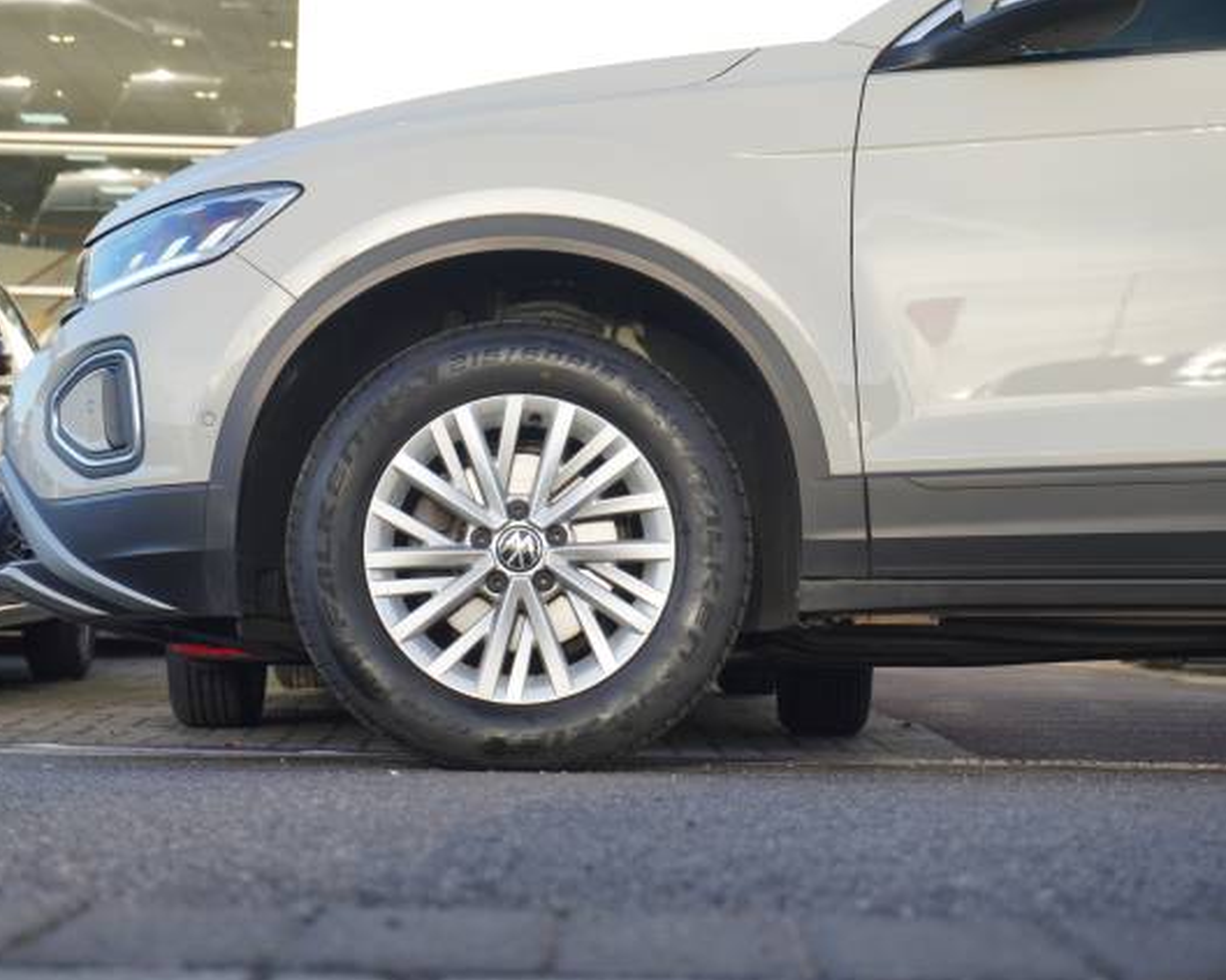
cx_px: 503
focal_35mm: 77
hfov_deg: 24.9
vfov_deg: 20.0
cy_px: 489
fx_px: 2778
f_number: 5.6
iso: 125
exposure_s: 1/80
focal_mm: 45
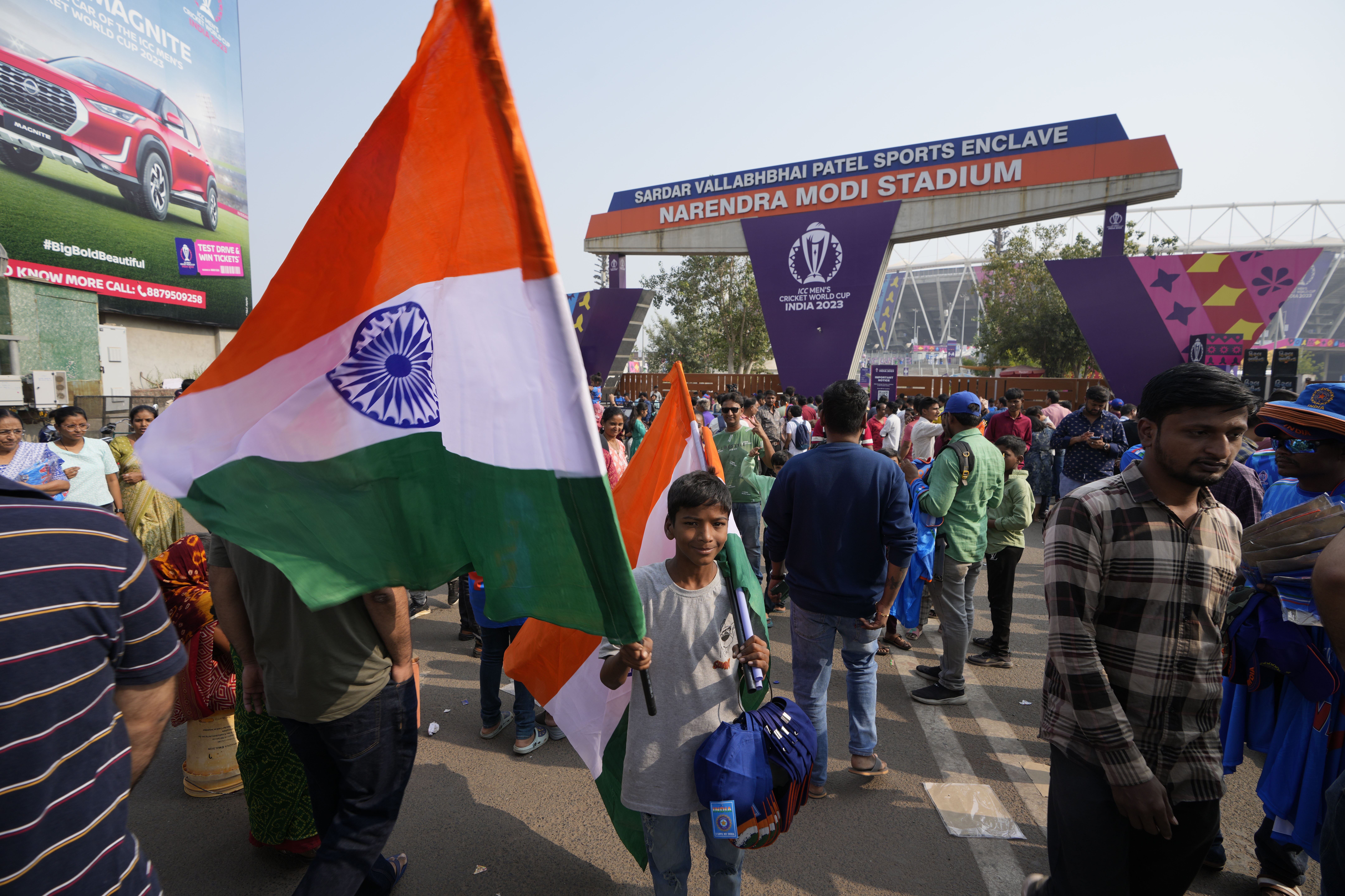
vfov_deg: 73.7
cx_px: 672
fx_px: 598
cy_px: 448
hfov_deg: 96.7
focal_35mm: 16
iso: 100
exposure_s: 1/250
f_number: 6.3
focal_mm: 16
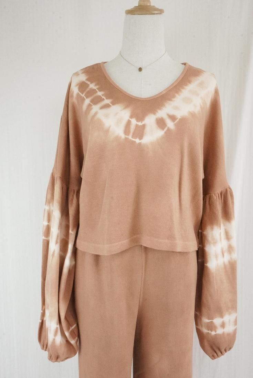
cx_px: 126
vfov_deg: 61.9
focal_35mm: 30
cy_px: 189
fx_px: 316
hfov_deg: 43.7
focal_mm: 20
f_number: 25
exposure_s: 1/25
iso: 5000
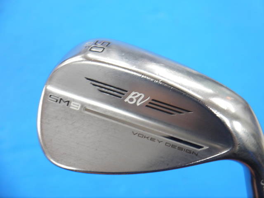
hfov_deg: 23.3
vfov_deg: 17.6
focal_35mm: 84
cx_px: 132
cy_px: 99
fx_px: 641
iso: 640
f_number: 5.6
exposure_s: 1/80
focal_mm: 42
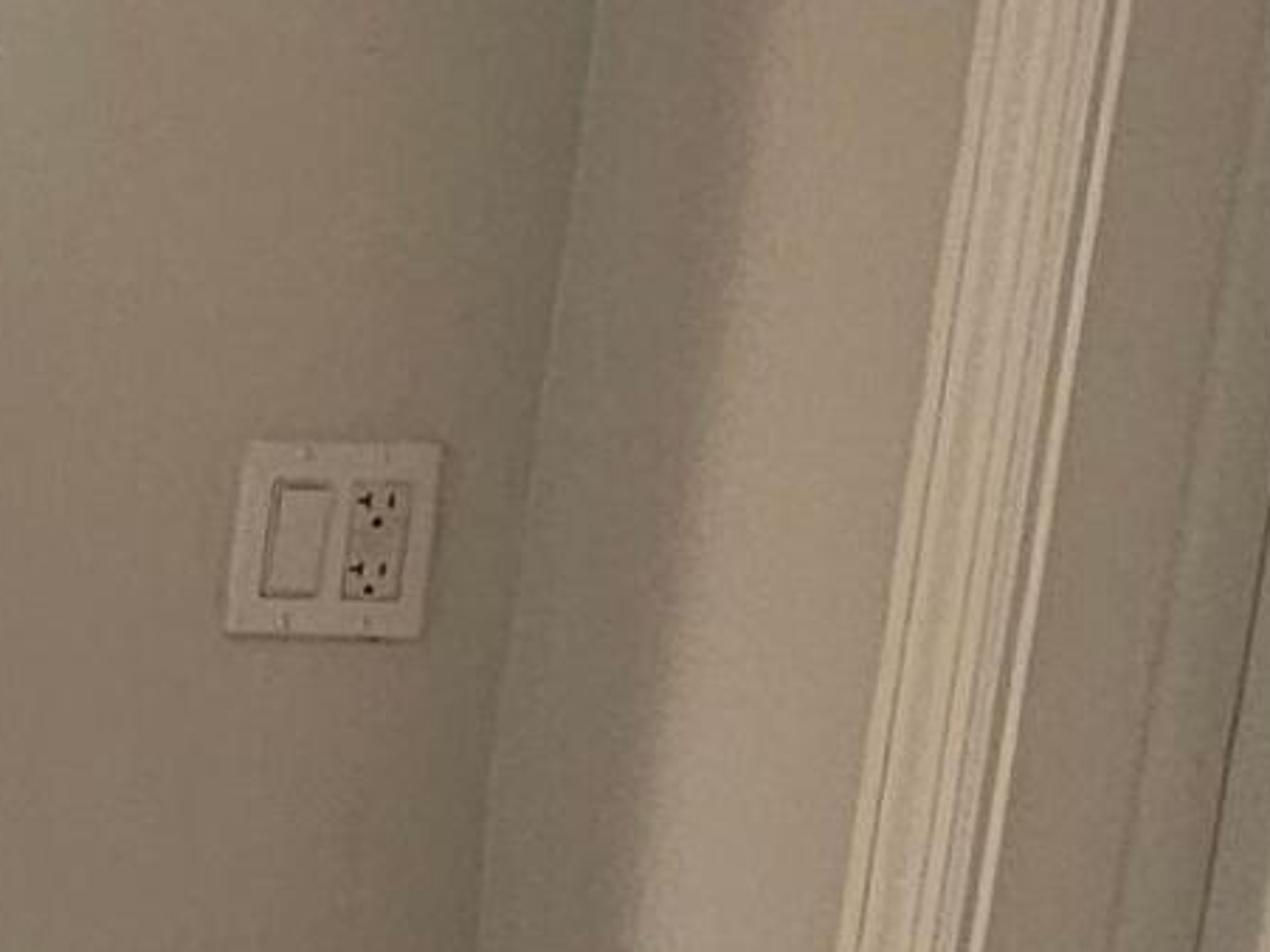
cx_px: -1349
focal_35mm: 83
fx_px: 3044
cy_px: 597
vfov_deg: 17.7
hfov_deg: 16.8
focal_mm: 2.2
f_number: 2.2
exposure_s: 1/60
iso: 160
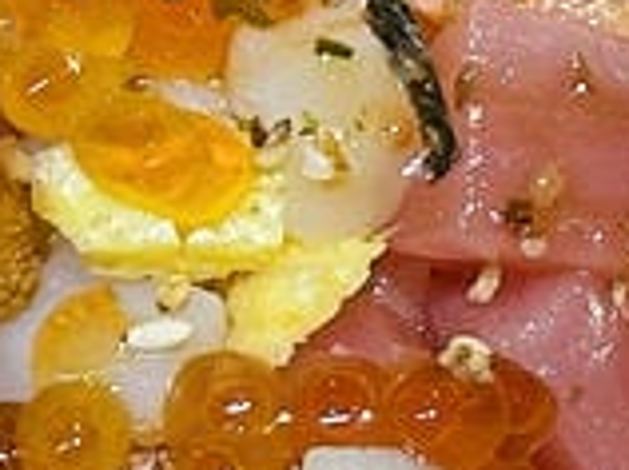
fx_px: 6622
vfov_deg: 4.0
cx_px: 748
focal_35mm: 365
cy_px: -227
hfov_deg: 5.4
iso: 250
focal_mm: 6.86
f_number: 1.78
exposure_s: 1/60
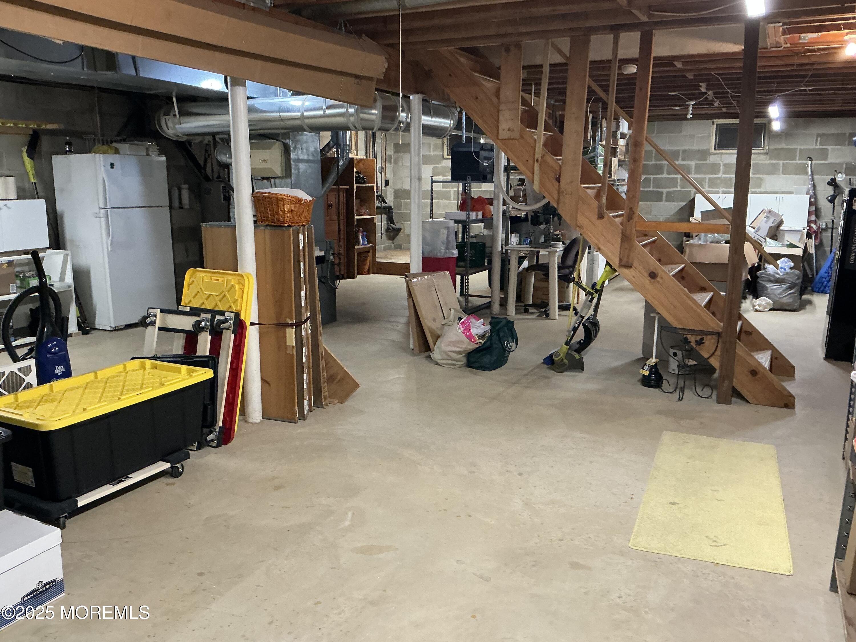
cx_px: 428
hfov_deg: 63.4
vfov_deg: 49.7
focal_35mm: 28
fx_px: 692
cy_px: 321
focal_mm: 3
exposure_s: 1/60
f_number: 1.8
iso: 200
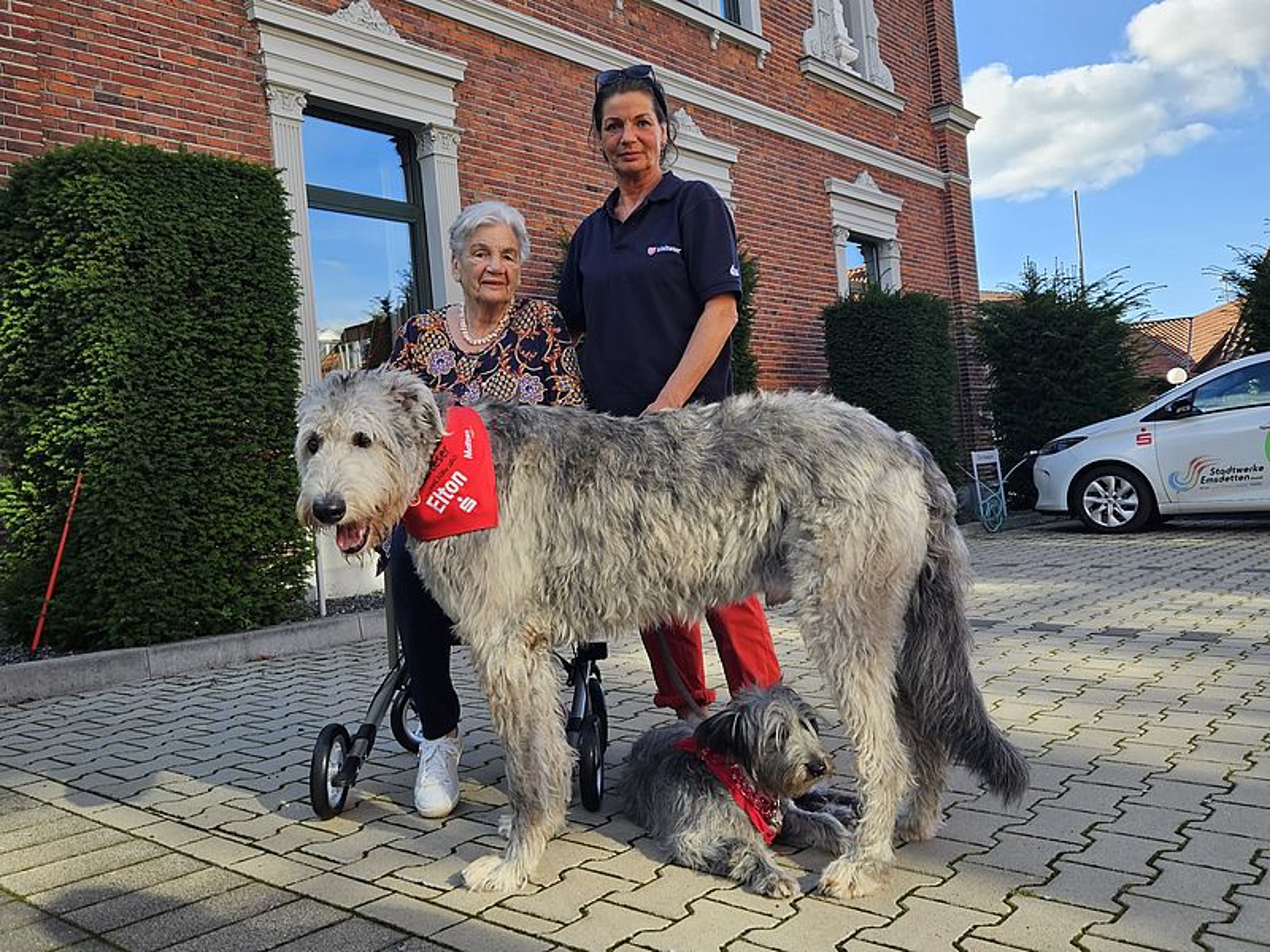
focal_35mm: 23
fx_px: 844
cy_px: 476
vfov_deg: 58.9
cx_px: 635
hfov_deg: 73.9
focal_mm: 5.4
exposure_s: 1/556
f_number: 1.8
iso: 32
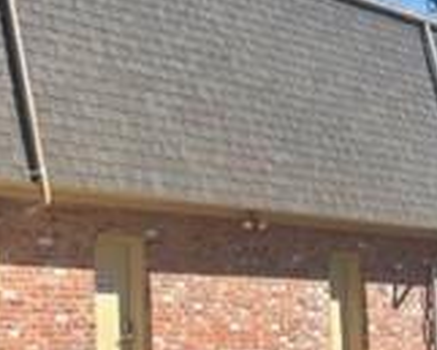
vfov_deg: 15.3
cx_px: -250
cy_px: 160
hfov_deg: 16.9
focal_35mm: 101
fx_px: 1307
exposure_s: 1/3165
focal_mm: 5.1
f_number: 1.6
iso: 32
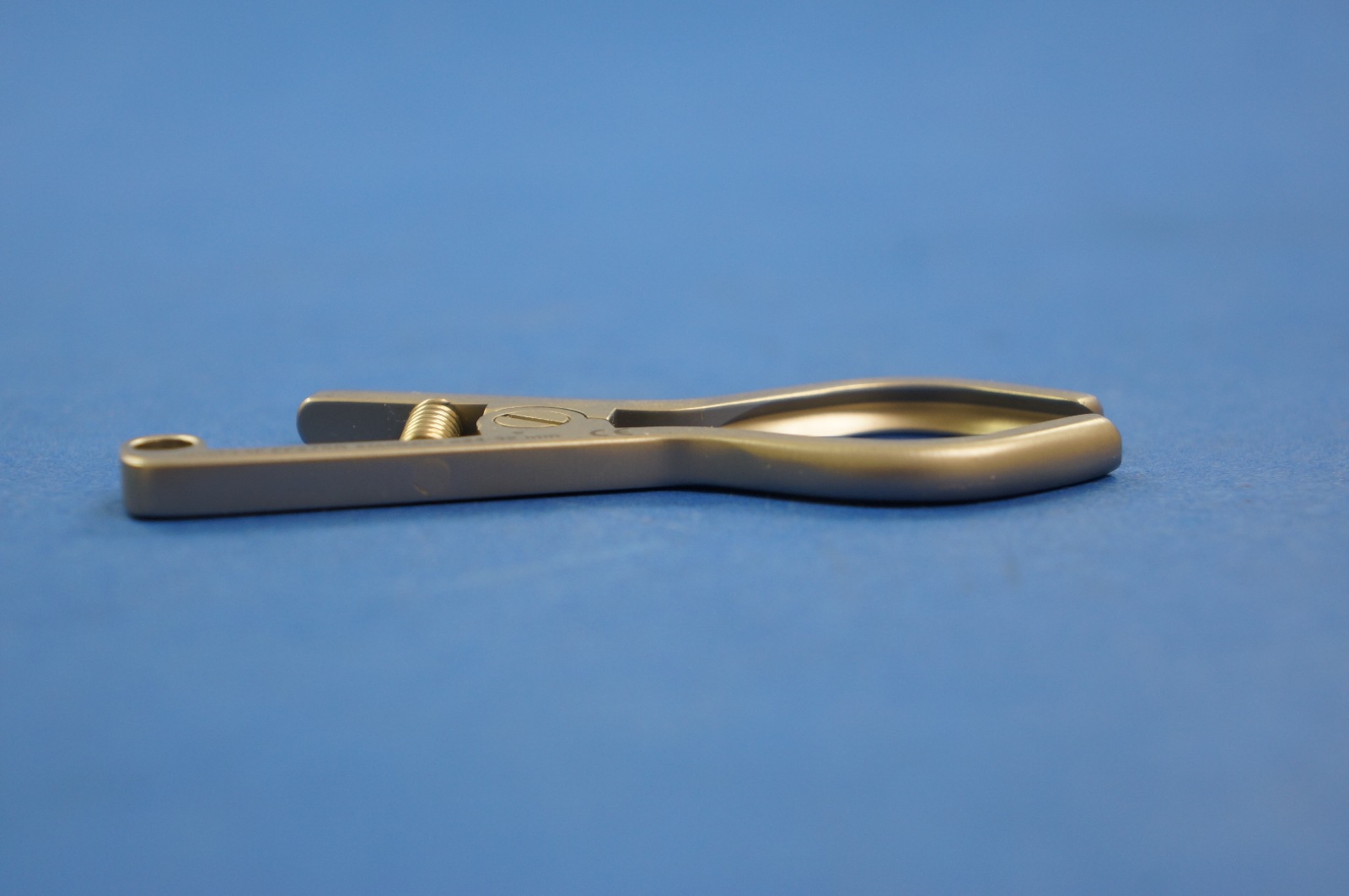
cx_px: 674
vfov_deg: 18.9
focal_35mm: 72
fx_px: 2695
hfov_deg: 28.1
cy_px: 448
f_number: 5
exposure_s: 1/25
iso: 400
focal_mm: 48
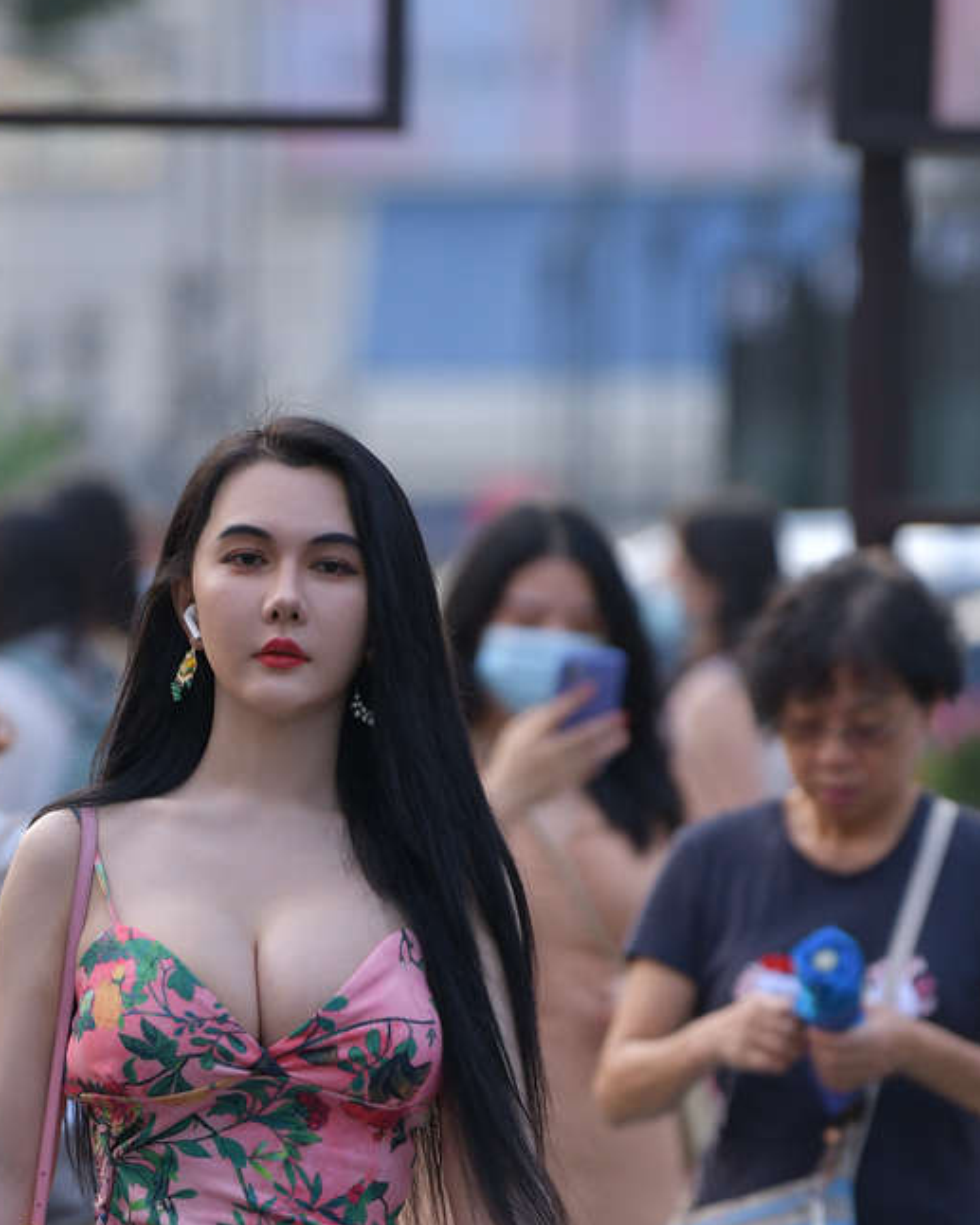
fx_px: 18957
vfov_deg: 3.7
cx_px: 307
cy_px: 1297
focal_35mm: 523
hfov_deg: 3.0
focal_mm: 200
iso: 250
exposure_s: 1/640
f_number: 3.5
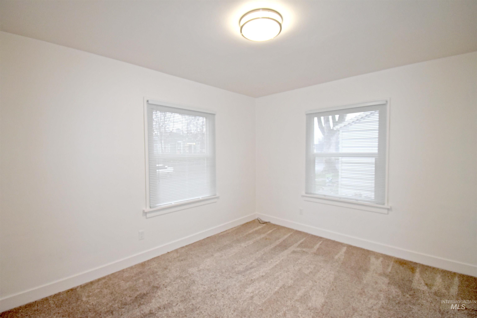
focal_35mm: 15
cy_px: 159
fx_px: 199
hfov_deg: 100.4
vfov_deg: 77.3
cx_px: 238
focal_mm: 10
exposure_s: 1/100
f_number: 5
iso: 800
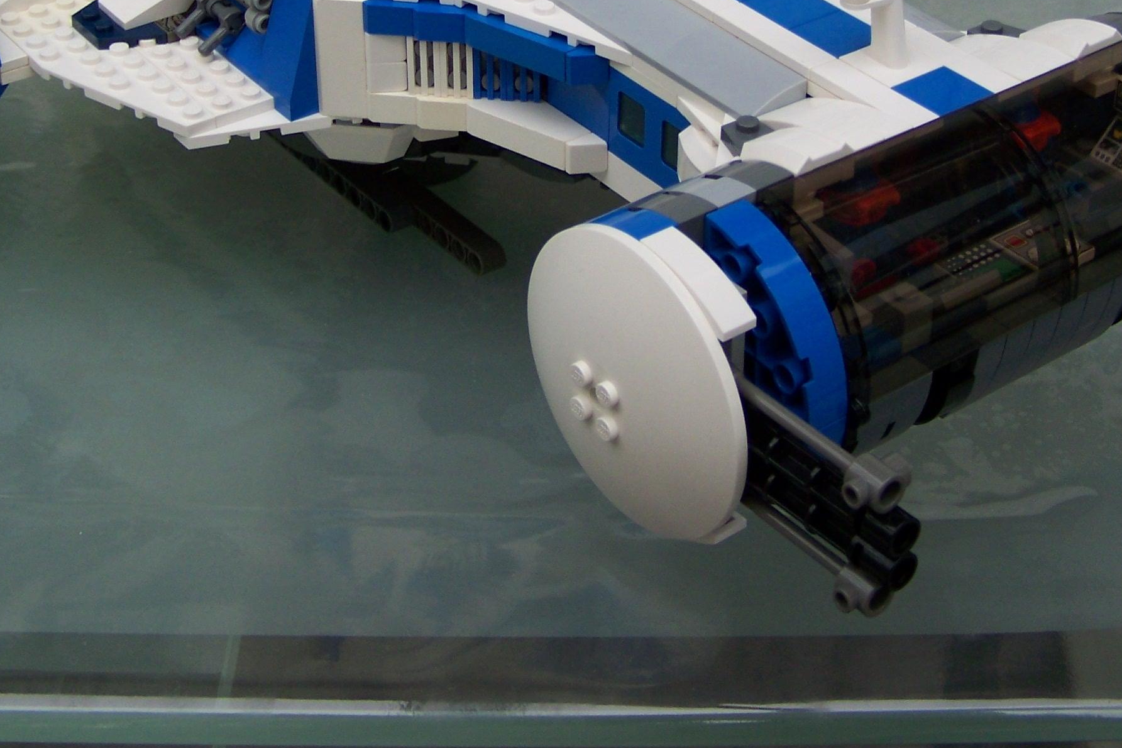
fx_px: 2119
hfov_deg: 29.6
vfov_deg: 19.6
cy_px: 41
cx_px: 518
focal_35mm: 68
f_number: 2.8
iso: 64
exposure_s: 1/250
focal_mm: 6.3
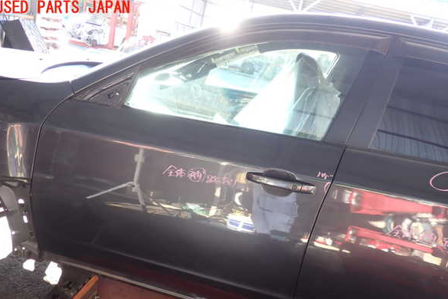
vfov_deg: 41.0
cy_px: 171
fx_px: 398
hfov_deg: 58.7
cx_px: 221
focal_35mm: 32
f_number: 2.3
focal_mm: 5.4
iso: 100
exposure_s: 1/60
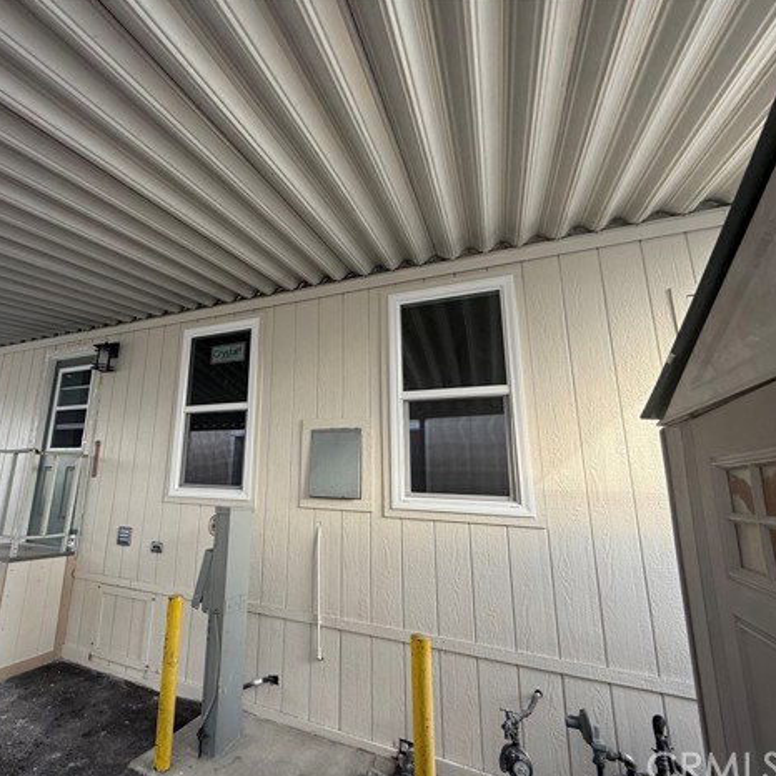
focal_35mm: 17
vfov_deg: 84.0
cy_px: 391
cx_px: 276
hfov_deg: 81.9
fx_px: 431
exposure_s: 1/99
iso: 100
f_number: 2.2
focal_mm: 2.22
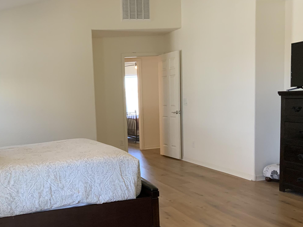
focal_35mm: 44
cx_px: 94
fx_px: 385
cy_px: 161
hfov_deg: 42.2
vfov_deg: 32.5
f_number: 1.8
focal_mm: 3
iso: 125
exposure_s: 1/60
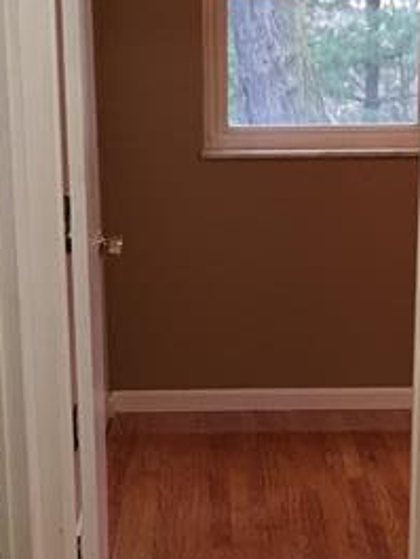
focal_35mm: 112
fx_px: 1810
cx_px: 241
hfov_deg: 13.2
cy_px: 688
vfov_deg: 16.7
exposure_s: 1/15
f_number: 2.2
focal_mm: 4.15
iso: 40
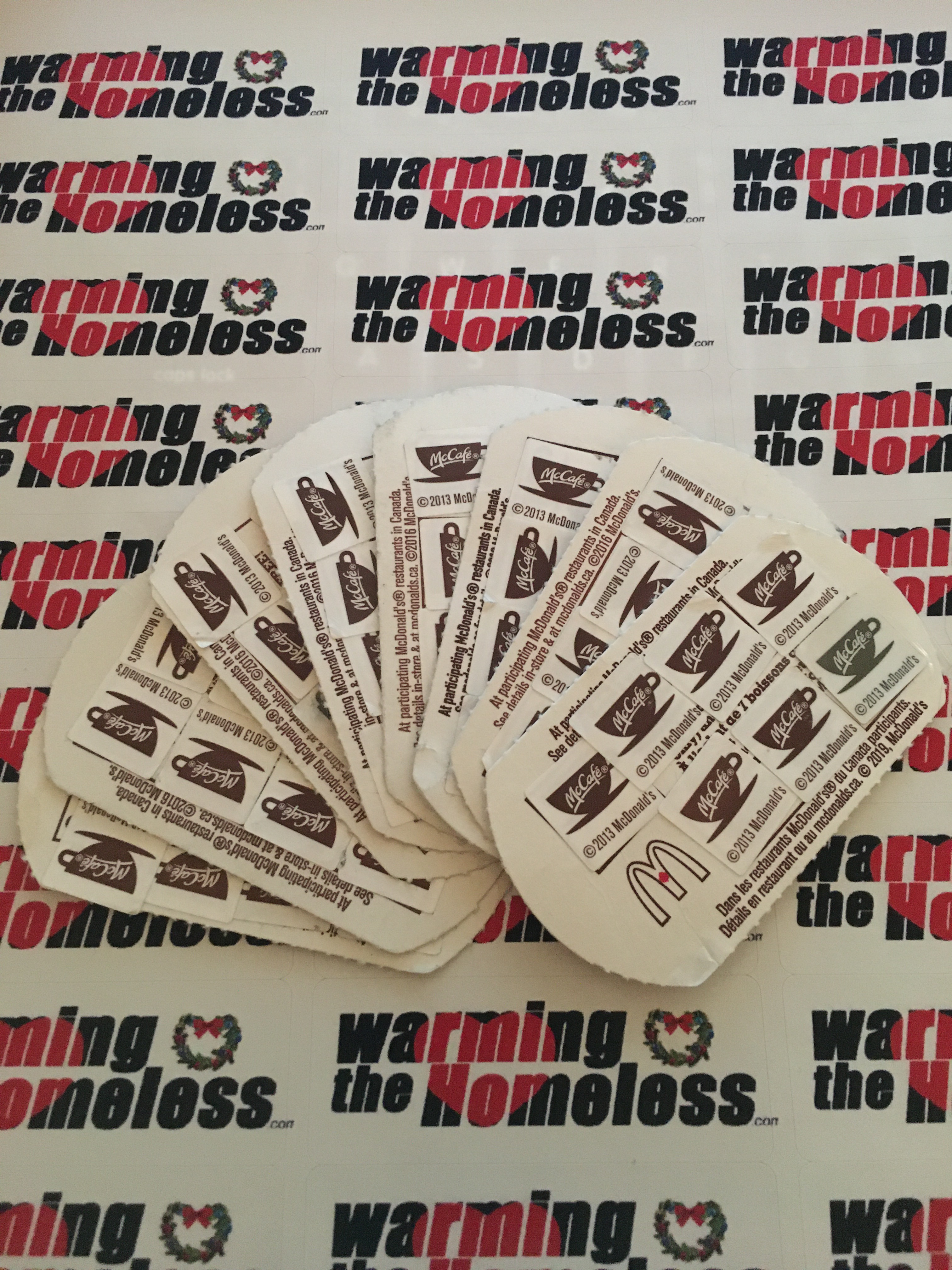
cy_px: 635
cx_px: 476
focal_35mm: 29
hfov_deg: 48.2
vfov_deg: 61.7
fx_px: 1063
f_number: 2.2
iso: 500
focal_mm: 4.15
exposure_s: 1/15
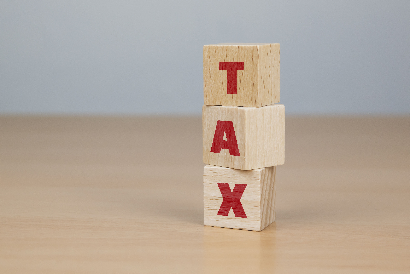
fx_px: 1196
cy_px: 137
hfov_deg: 19.5
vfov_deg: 13.0
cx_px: 205
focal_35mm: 105
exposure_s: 1/160
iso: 400
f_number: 9
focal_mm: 70
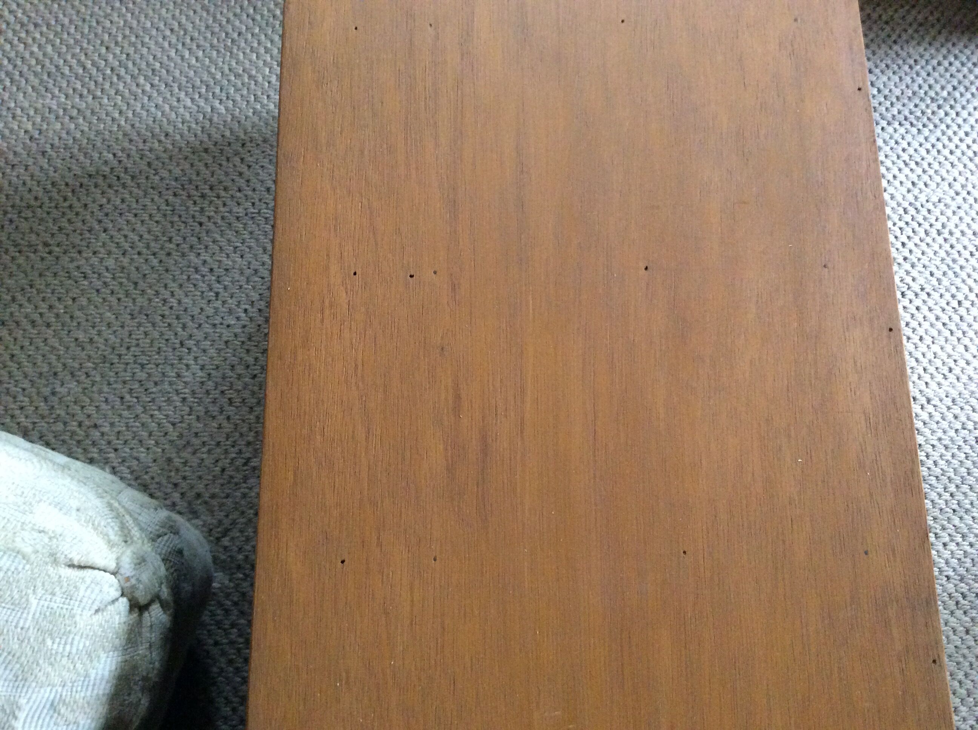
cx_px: 489
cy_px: 365
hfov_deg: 56.9
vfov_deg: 44.1
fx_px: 903
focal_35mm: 32
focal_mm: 3.3
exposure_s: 1/17
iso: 320
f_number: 2.4
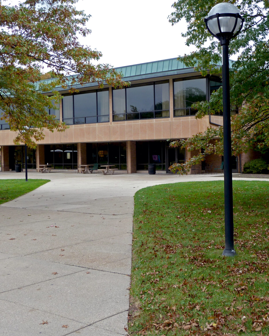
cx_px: 156
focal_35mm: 46
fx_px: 458
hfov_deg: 32.7
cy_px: 167
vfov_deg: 40.3
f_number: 3.5
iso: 80
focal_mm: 5.7
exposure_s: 1/40
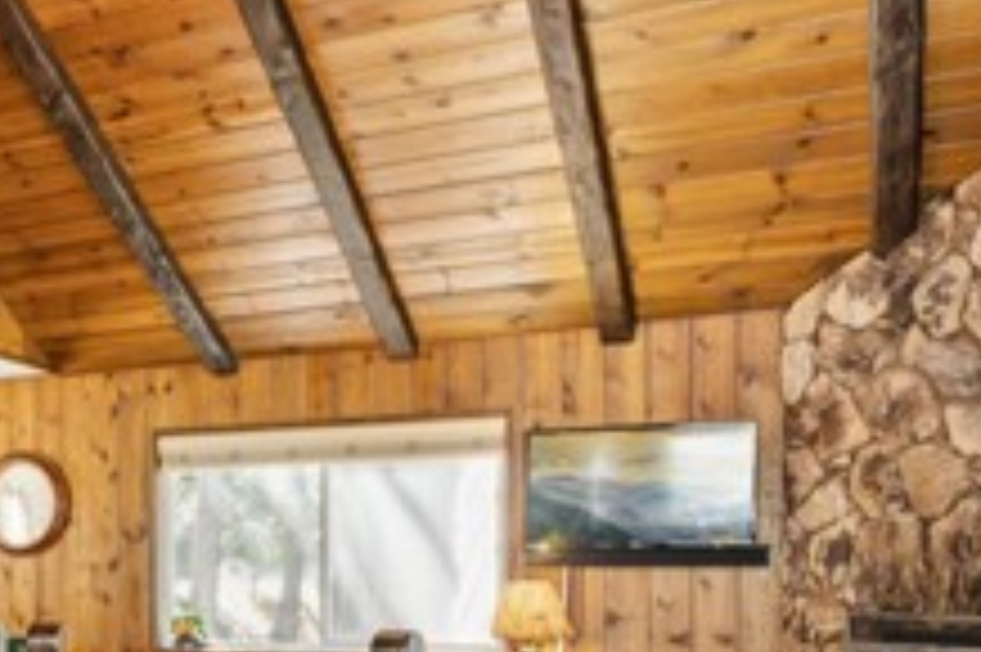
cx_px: -32
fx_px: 1320
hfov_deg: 36.1
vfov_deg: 26.9
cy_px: 571
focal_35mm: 48
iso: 100
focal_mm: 16.5
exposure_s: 3.2
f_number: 13
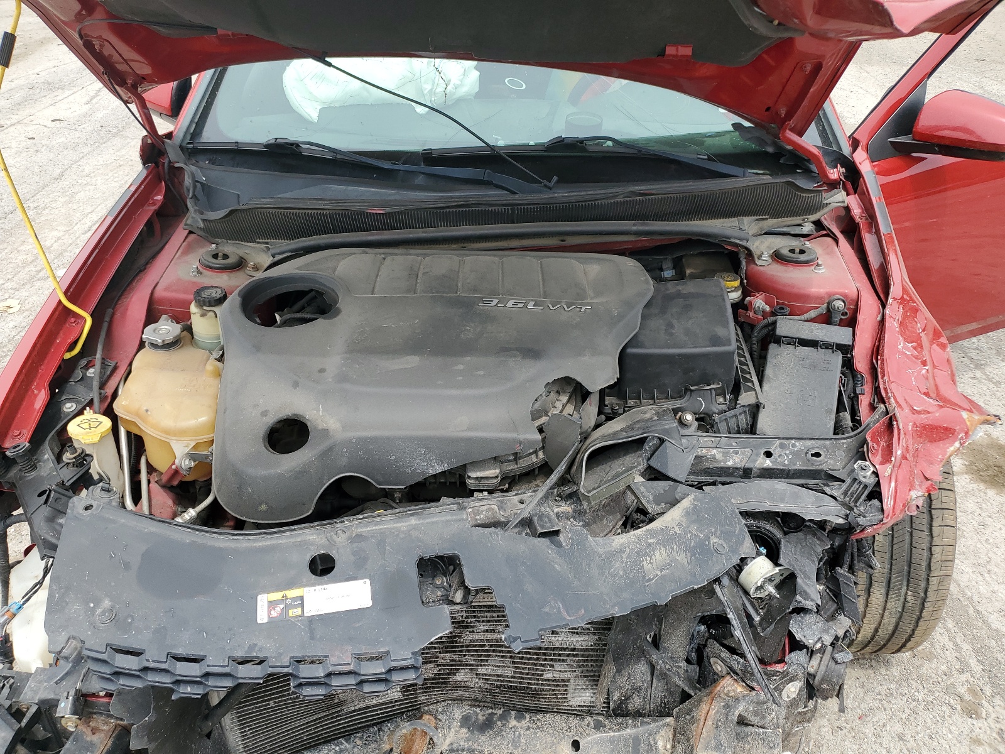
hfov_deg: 67.3
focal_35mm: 26
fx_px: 755
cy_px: 377
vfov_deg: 53.1
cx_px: 502
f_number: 1.5
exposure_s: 1/1111
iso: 50
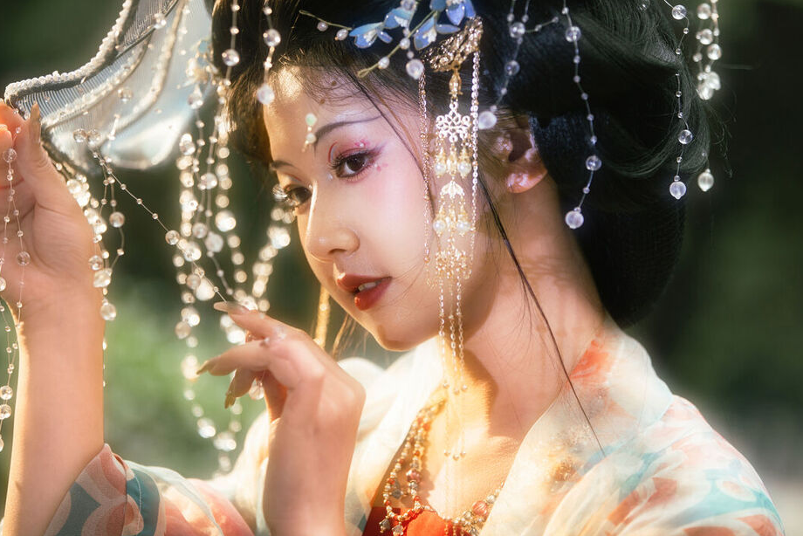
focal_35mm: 154
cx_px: 414
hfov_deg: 13.3
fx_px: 3436
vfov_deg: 8.9
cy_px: 242
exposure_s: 1/320
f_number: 2.8
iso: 320
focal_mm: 135
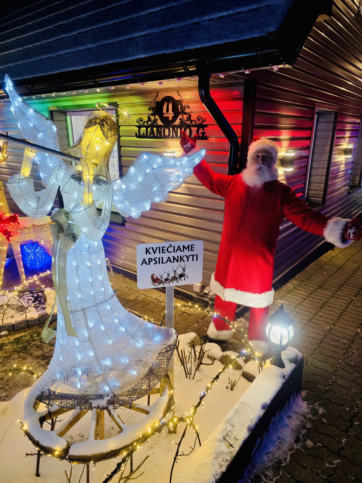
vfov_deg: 73.9
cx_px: 181
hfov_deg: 58.9
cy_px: 242
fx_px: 321
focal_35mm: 23
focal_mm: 6.3
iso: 400
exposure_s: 1/100
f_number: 1.7
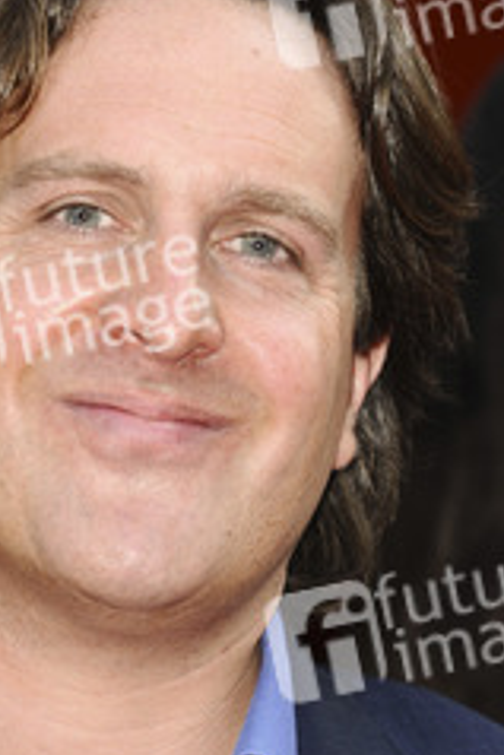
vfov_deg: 6.1
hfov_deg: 4.0
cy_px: 469
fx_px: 7126
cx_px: 141
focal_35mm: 340
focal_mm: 135
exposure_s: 1/200
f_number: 4.5
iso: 320
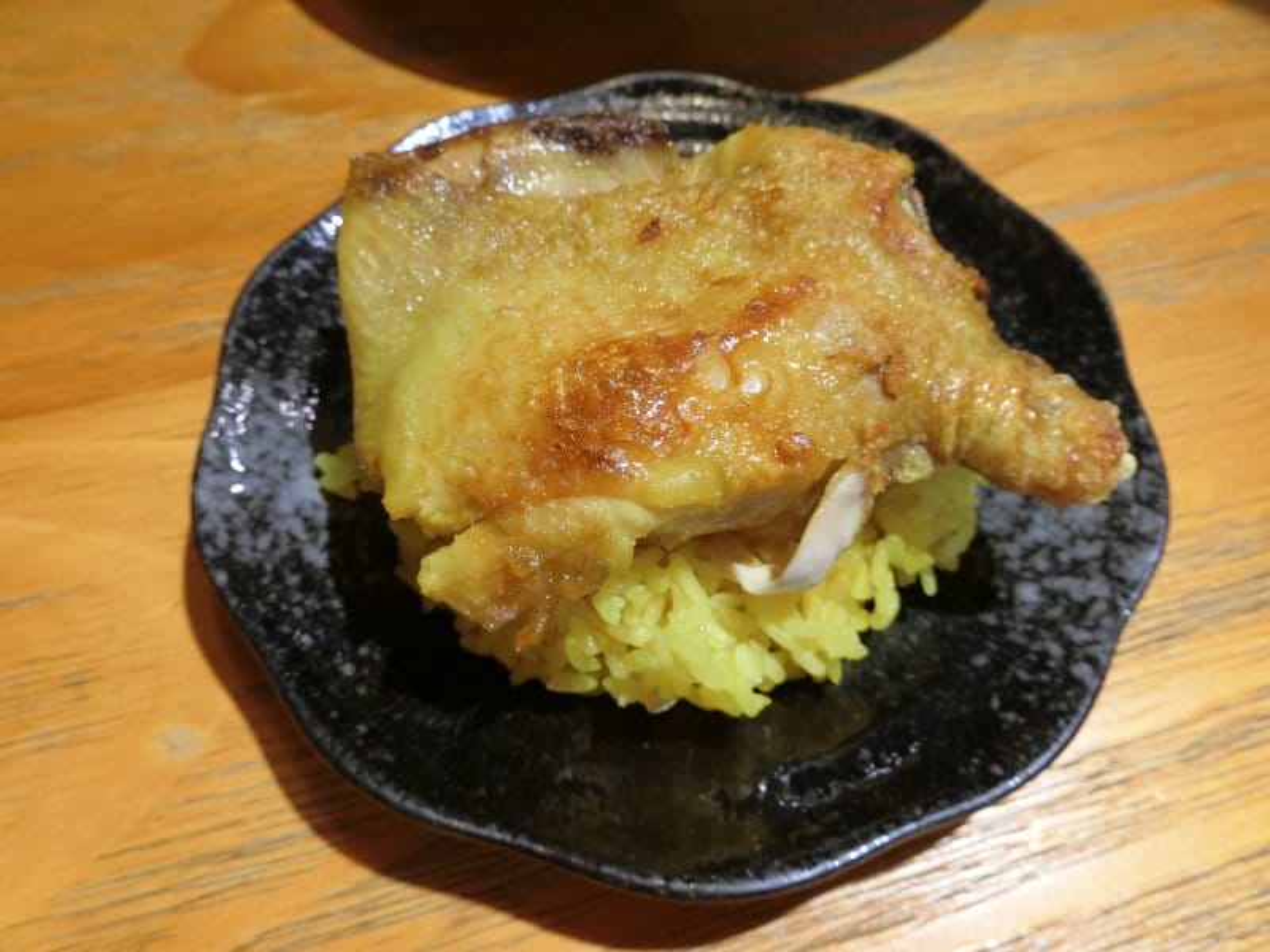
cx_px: 635
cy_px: 476
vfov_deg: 54.9
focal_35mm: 25
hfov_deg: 69.4
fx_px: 917
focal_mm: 5.4
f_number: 2.8
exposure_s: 1/80
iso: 400
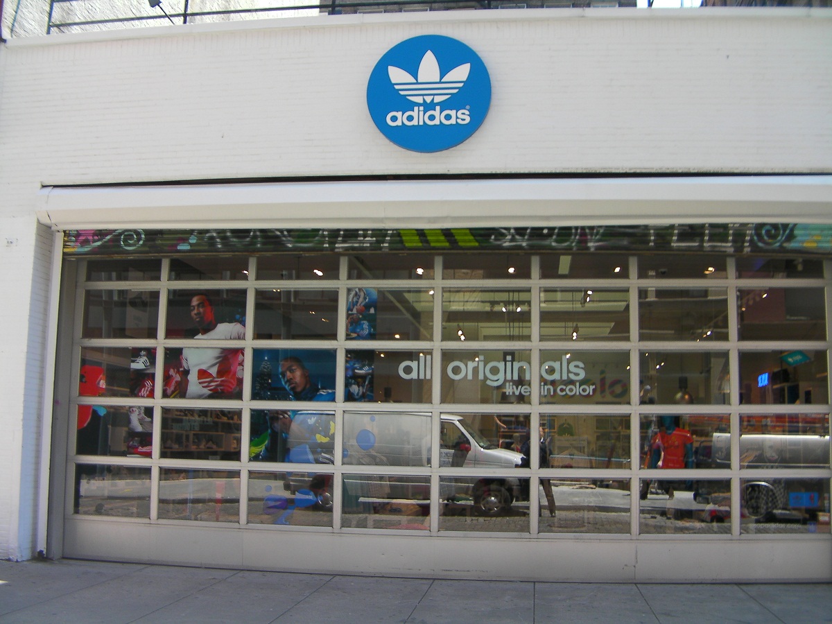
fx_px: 913
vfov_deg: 37.7
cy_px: 312
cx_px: 416
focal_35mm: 38
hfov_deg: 49.0
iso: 50
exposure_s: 1/102
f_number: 3.5
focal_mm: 6.8
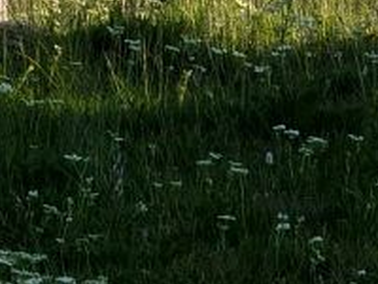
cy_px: -511
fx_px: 6017
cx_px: -198
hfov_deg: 3.6
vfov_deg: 2.7
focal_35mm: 551
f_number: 2.8
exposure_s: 1/522
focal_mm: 17.91
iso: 61
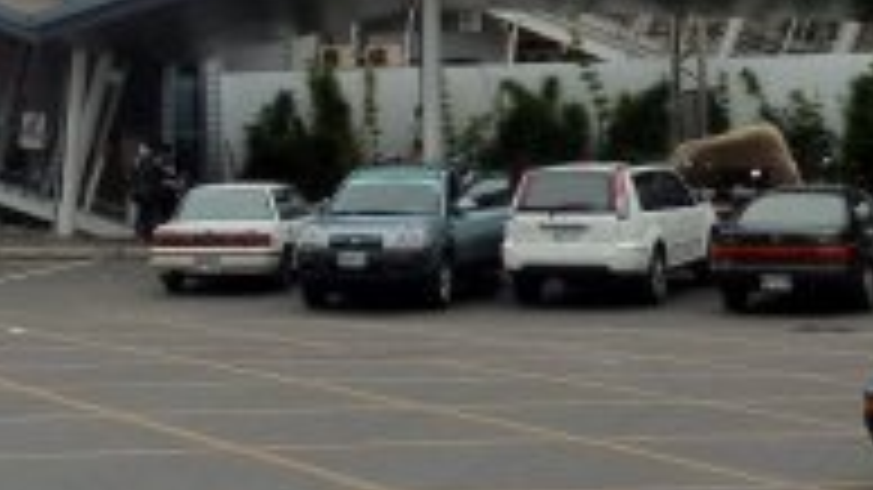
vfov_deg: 11.7
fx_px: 2337
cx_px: 117
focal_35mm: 101
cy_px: -144
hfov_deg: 20.8
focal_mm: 5
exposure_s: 1/400
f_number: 4
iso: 125
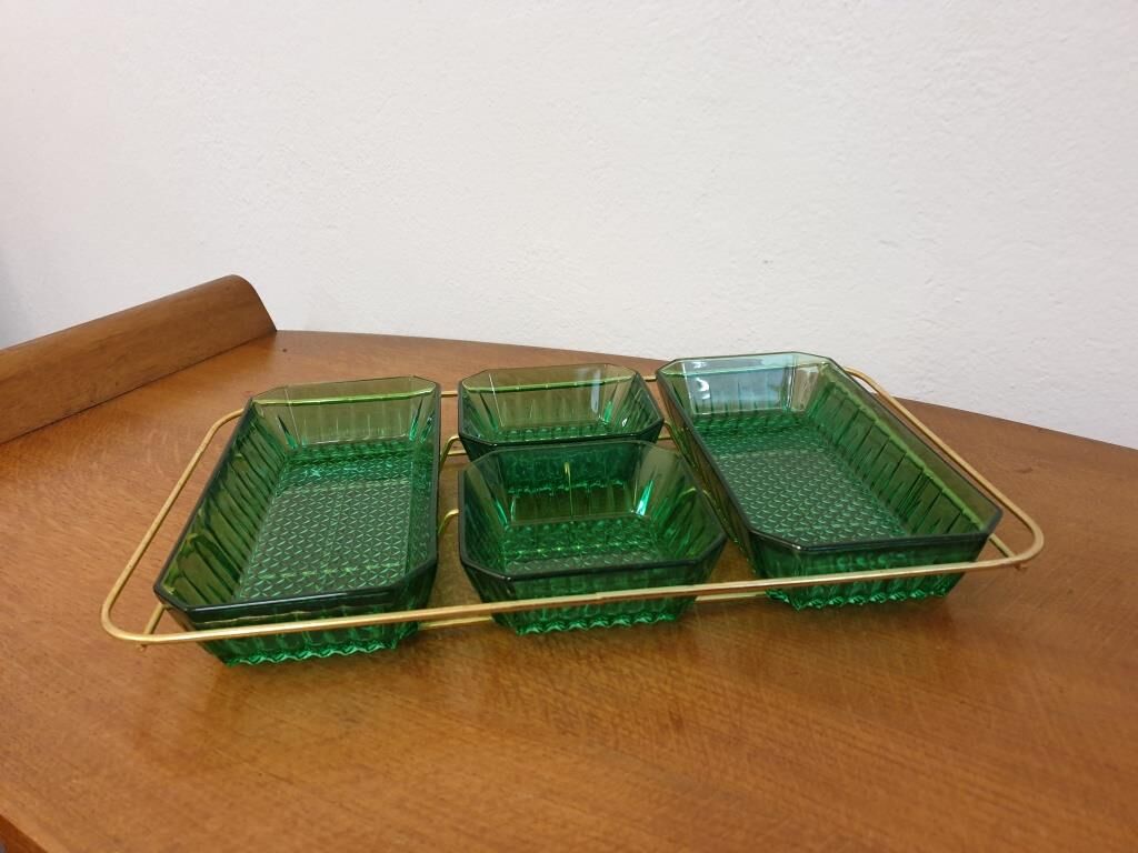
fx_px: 855
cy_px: 426
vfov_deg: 53.1
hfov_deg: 67.3
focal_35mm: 26
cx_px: 569
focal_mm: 4.3
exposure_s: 1/50
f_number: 1.5
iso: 320
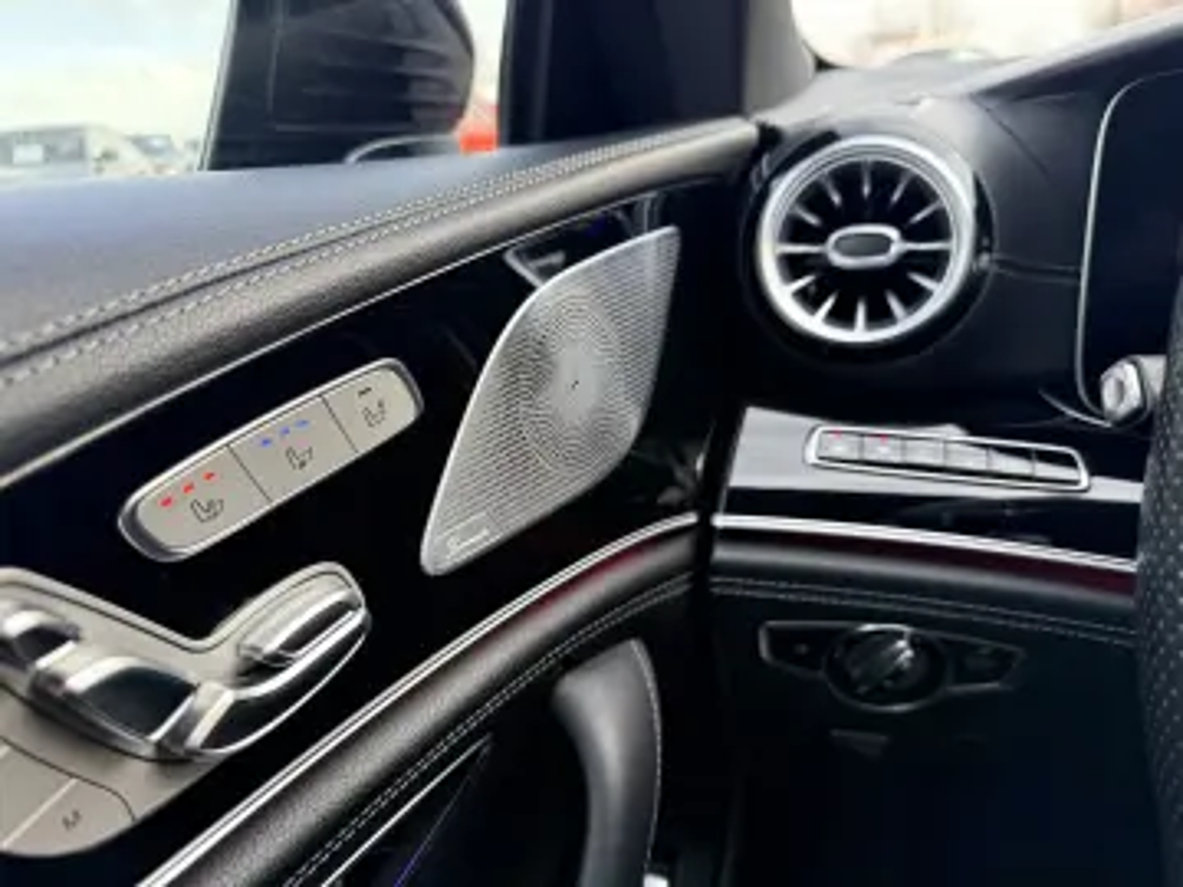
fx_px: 820
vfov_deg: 56.8
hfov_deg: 71.6
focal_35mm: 24
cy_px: 444
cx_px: 592
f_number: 1.78
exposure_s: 1/215
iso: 200
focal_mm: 6.76
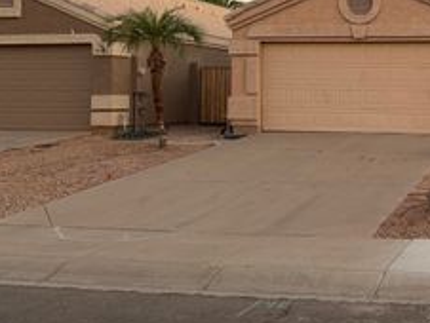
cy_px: 81
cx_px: 457
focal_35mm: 53
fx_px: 659
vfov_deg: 27.2
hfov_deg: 32.4
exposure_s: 1/116
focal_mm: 6.76
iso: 200
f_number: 1.78
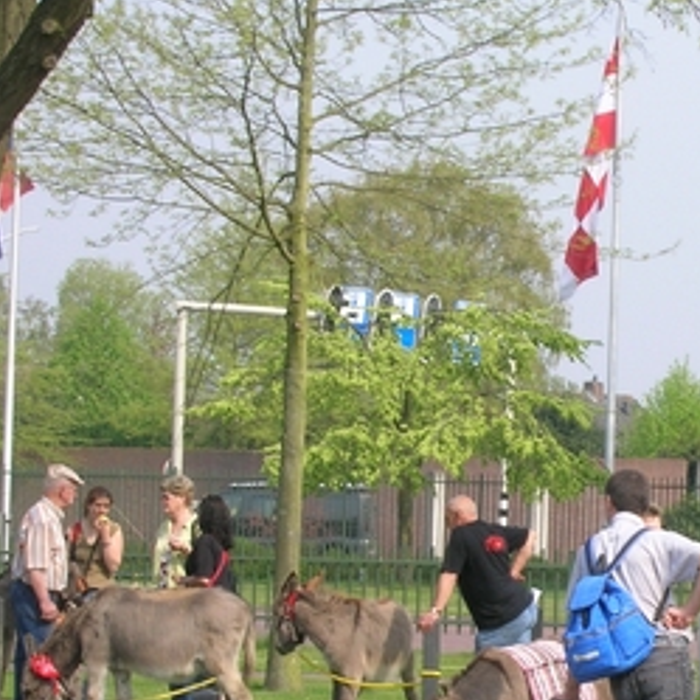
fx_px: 4965
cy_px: 534
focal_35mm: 217
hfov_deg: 8.0
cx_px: 796
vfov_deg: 8.1
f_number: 8.2
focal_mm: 17.1
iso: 50
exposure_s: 1/64.4
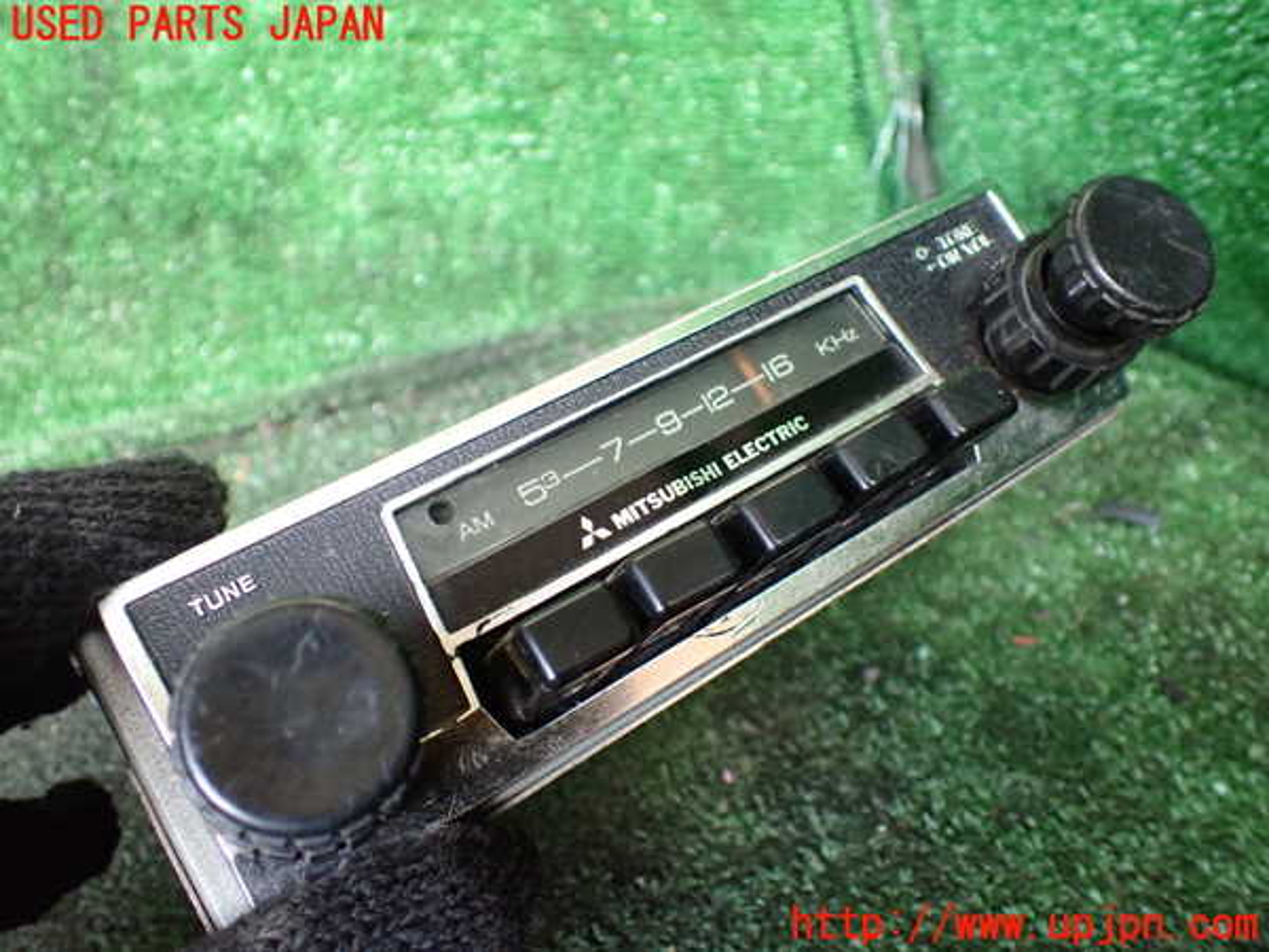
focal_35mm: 30
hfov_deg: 60.0
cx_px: 634
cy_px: 476
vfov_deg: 46.8
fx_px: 1100
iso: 800
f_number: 2.3
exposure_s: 1/100
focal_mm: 5.4
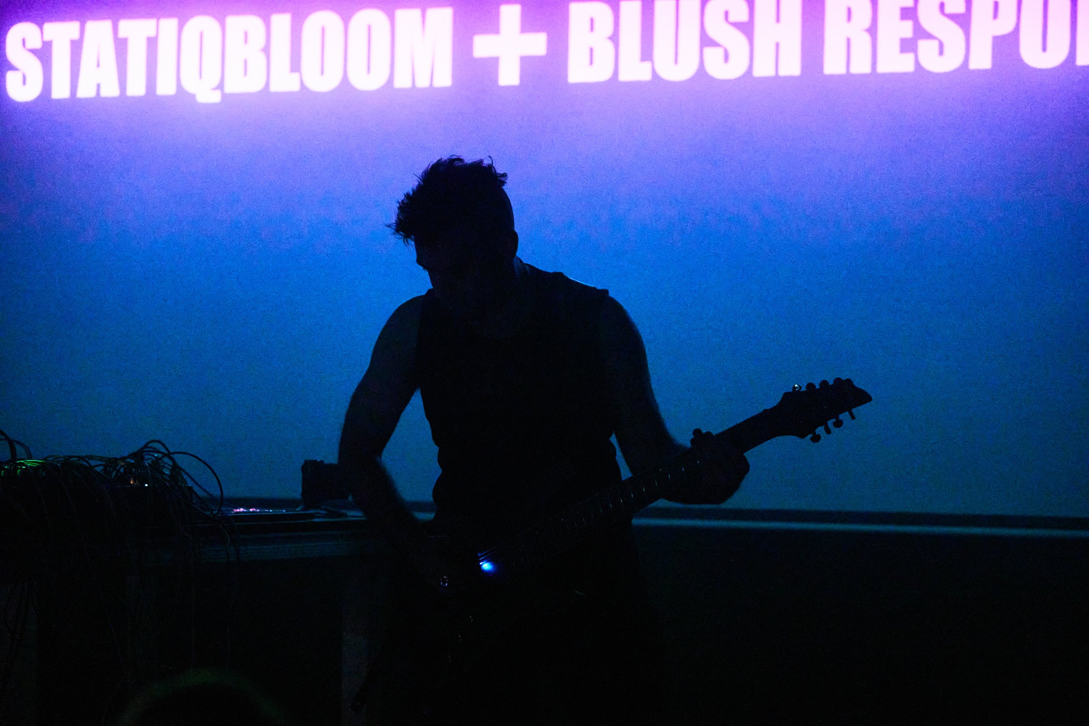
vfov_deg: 11.5
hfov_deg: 17.2
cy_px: 363
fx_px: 3599
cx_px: 544
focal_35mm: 119
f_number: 4
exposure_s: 1/250
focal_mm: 119
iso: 12800
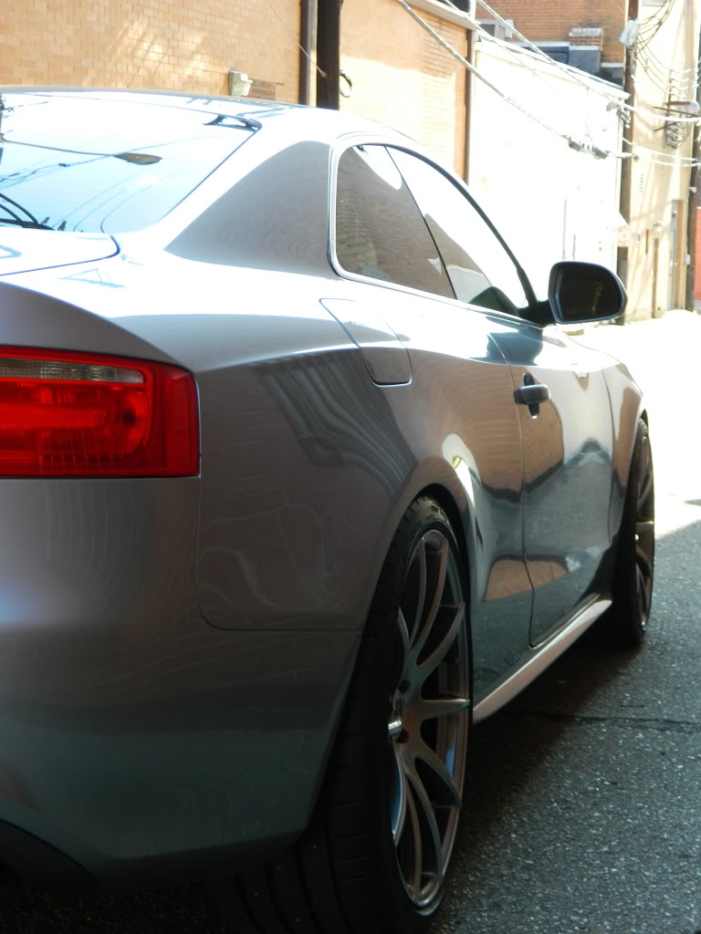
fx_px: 1890
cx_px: 350
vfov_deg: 27.8
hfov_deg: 21.0
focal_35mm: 70
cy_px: 467
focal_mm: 12.6
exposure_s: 1/60
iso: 80
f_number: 4
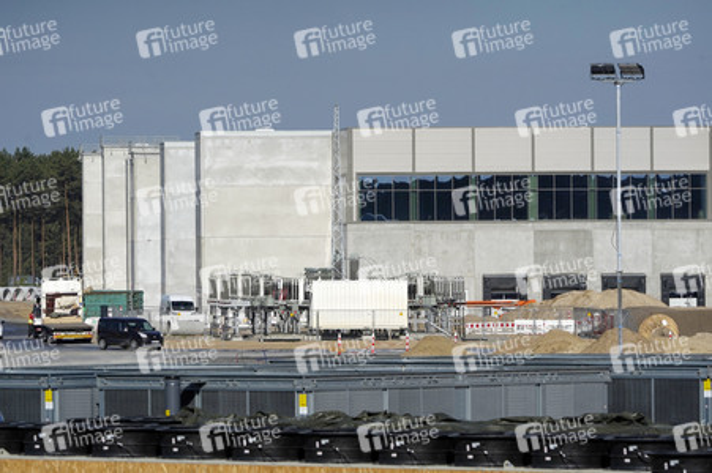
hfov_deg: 7.4
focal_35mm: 277
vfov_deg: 5.0
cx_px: 356
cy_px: 236
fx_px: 5474
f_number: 10
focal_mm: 277
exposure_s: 1/4000
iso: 640
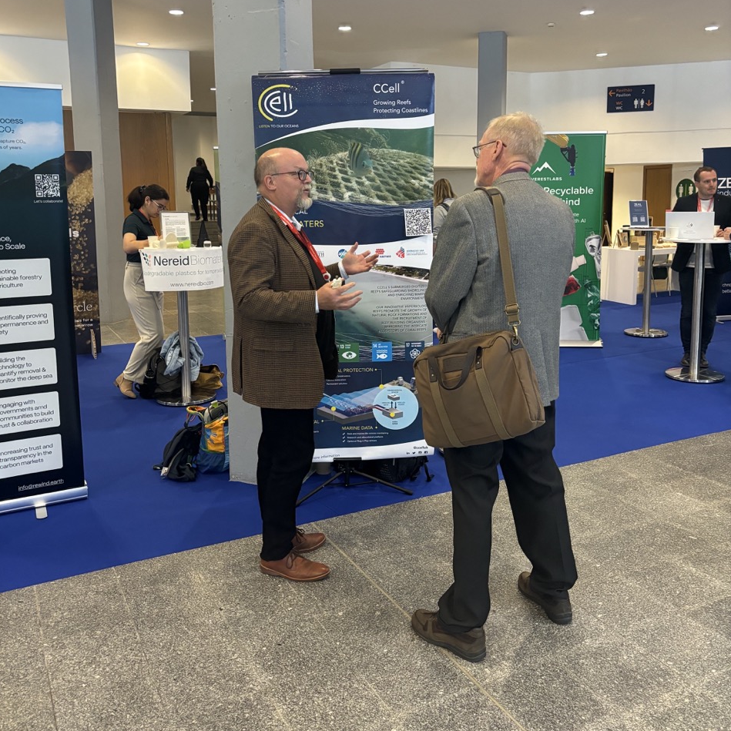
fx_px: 741
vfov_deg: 52.2
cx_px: 363
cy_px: 297
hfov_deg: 52.5
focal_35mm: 31
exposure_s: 1/50
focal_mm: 5.96
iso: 500
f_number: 1.6
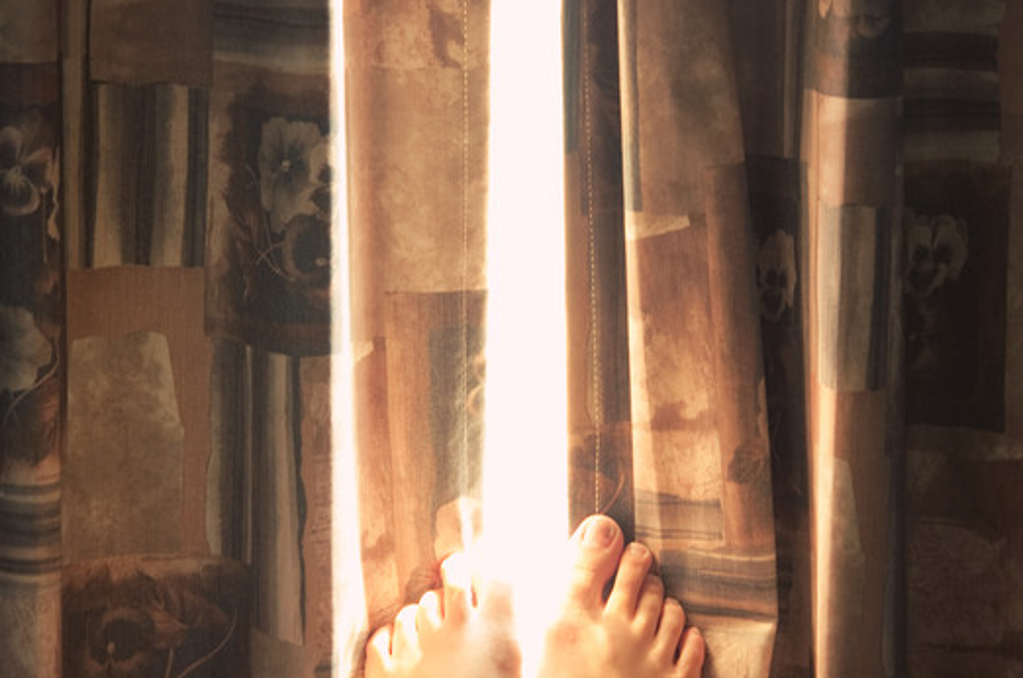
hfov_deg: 17.8
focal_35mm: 115
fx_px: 3262
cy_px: 313
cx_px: 533
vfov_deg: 11.9
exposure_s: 1/20
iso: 200
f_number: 2.8
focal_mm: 50
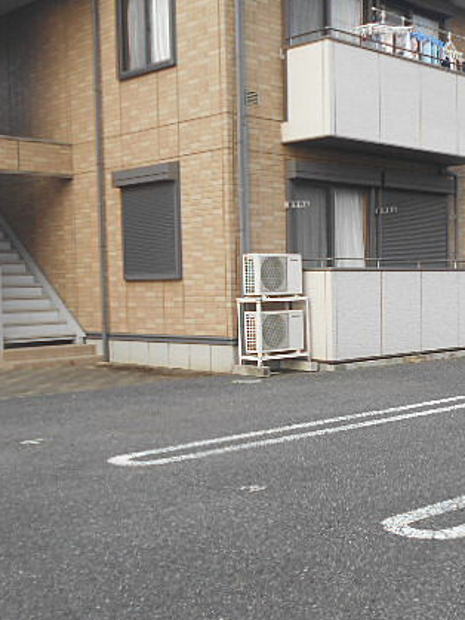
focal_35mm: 52
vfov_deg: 36.8
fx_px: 930
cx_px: 363
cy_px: 346
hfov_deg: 27.6
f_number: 3.6
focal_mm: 5.8
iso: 80
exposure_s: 1/160
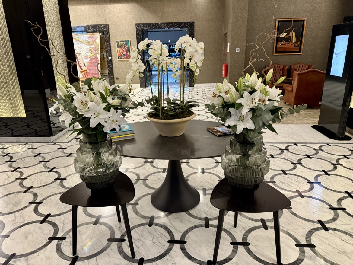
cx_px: 176
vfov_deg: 56.8
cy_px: 132
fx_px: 245
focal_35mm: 24
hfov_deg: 71.6
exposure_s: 1/50
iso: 640
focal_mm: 6.76
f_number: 1.78
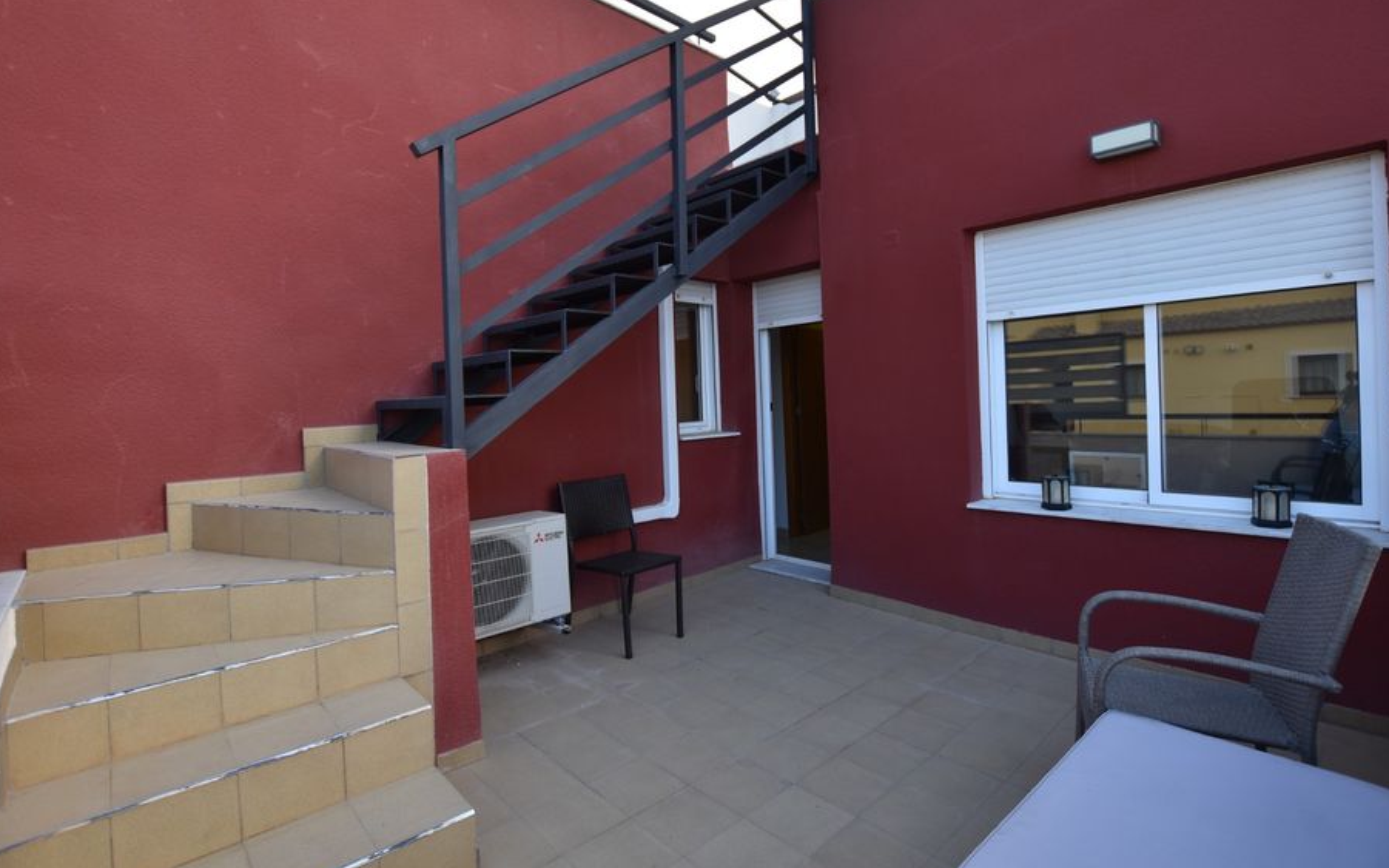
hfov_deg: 97.8
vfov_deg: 71.1
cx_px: 693
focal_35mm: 16
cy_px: 400
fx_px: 606
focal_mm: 10
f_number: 4.5
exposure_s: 1/500
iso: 200
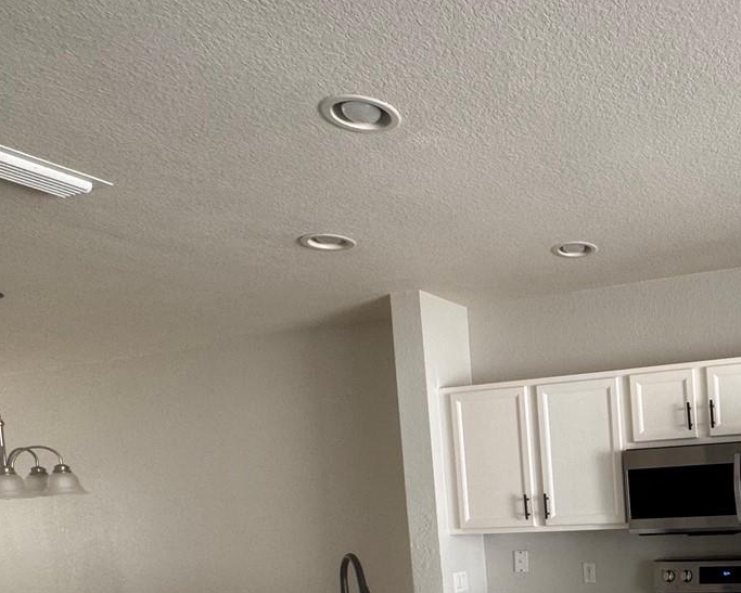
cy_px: 525
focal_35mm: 32
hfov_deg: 47.6
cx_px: 717
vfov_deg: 42.4
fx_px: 702
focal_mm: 2.22
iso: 100
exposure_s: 1/99
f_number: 2.2
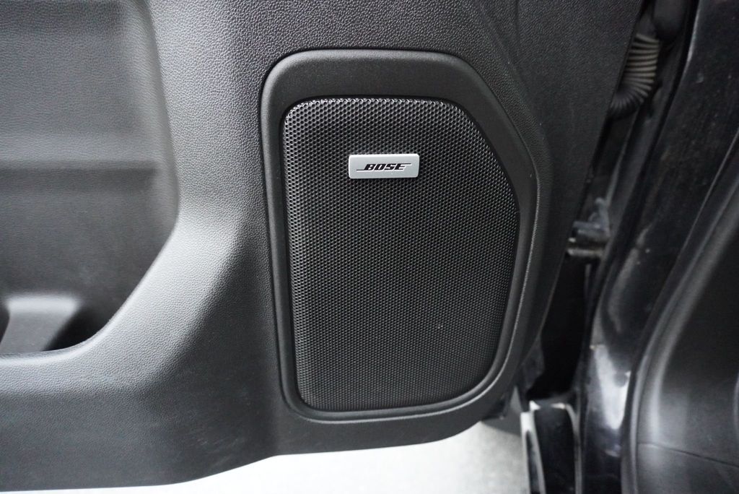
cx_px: 370
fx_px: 493
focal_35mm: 24
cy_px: 247
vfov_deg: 53.2
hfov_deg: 73.7
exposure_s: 1/60
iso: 5000
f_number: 3.5
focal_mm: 16
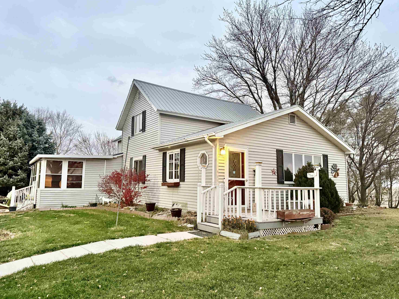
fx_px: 288
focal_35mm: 25
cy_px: 150
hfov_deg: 69.4
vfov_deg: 54.9
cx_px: 197
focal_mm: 6.76
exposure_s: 1/60
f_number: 1.78
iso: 640
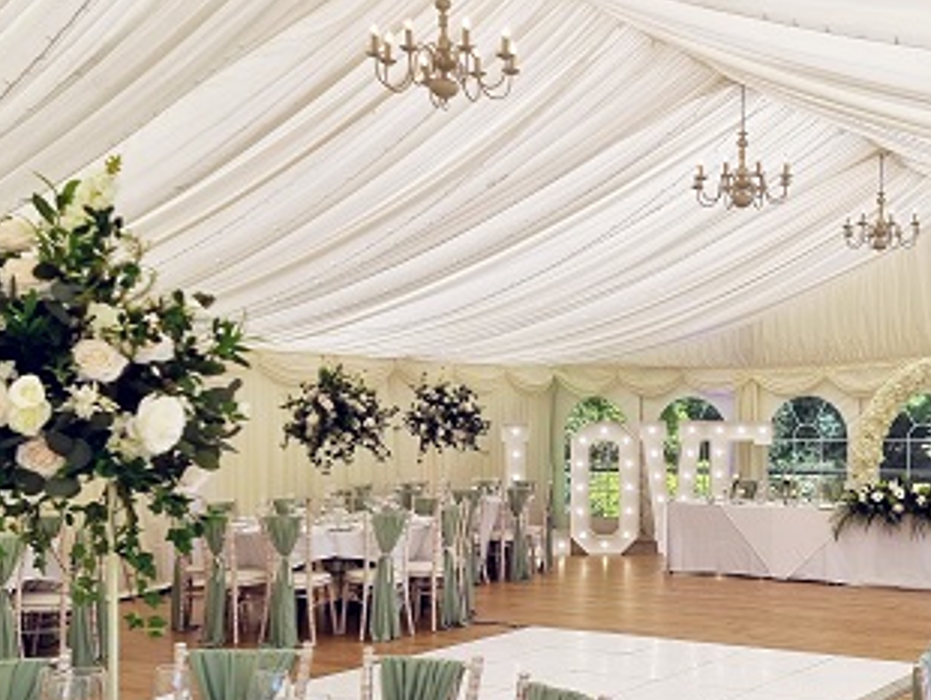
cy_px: 428
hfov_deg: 38.6
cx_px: 697
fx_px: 1292
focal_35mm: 48
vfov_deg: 30.2
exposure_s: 1/379
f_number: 1.8
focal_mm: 6.7
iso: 50
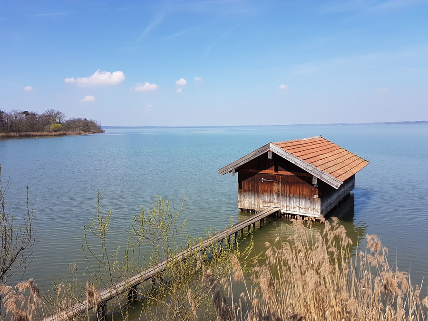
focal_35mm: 26
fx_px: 321
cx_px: 214
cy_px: 160
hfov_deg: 67.3
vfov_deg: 53.1
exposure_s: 1/1824
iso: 40
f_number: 1.7
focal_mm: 4.2
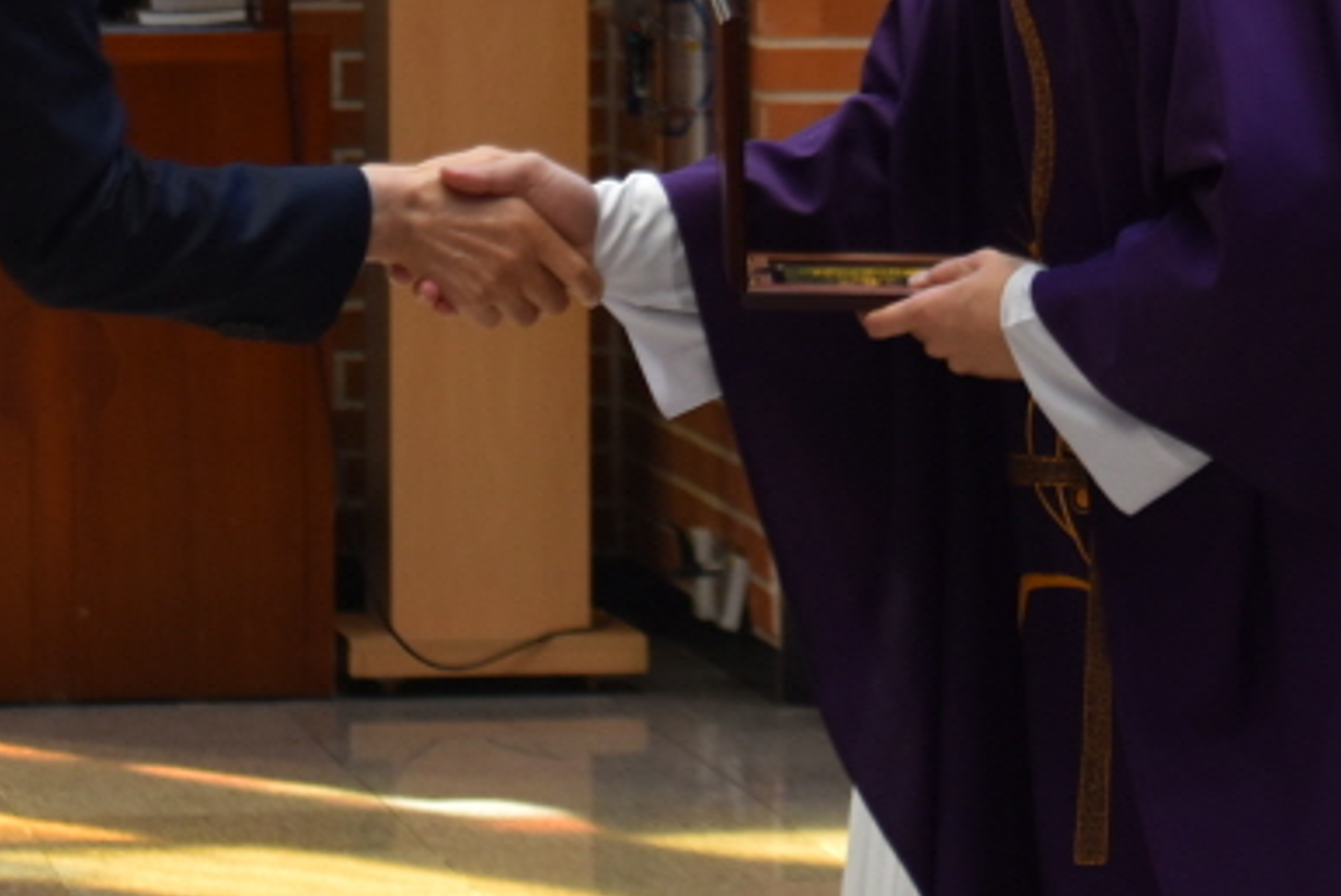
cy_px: -101
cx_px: 639
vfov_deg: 4.9
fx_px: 10438
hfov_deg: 7.4
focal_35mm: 280
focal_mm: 72
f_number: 4.8
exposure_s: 1/60
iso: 450
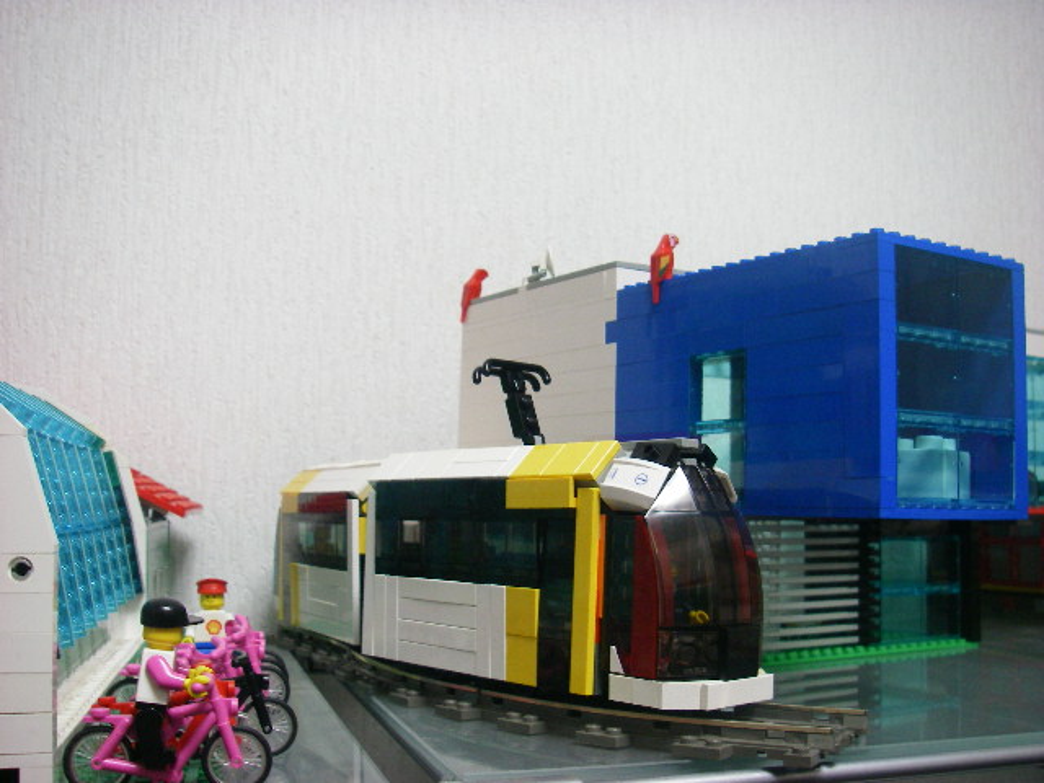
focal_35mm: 38
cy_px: 392
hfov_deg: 49.0
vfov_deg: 37.7
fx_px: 1146
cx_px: 522
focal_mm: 6.3
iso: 200
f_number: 3.3
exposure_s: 1/15
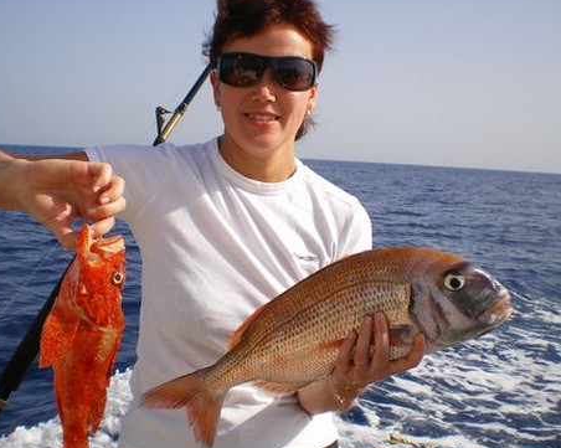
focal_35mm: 49
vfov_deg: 30.8
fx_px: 813
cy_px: 237
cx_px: 278
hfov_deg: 38.1
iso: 50
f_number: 4.6
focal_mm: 6.3
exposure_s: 1/500
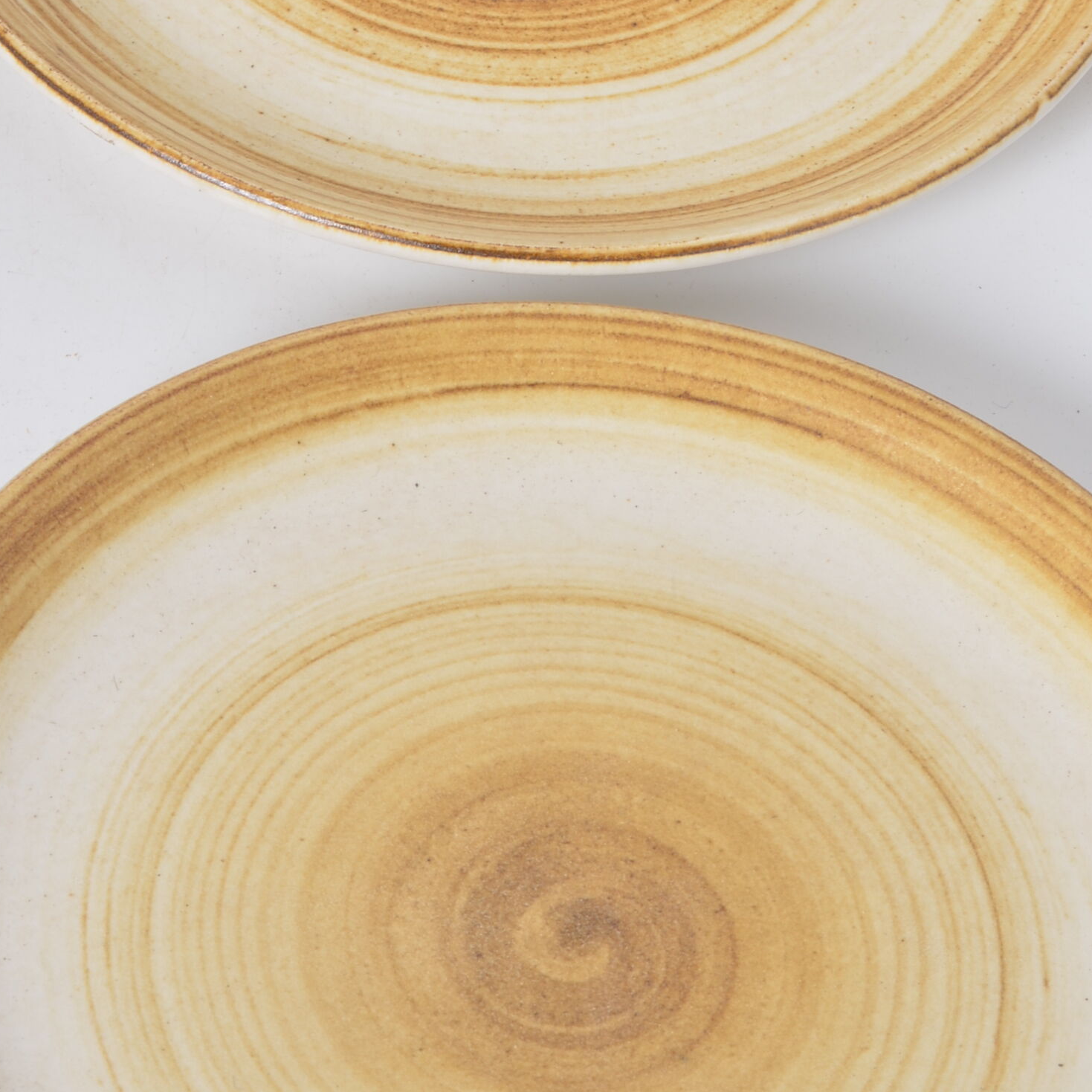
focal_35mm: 160
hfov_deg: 10.9
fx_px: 5710
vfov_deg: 10.9
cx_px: 554
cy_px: 320
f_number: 11
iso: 100
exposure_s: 1/125
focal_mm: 50
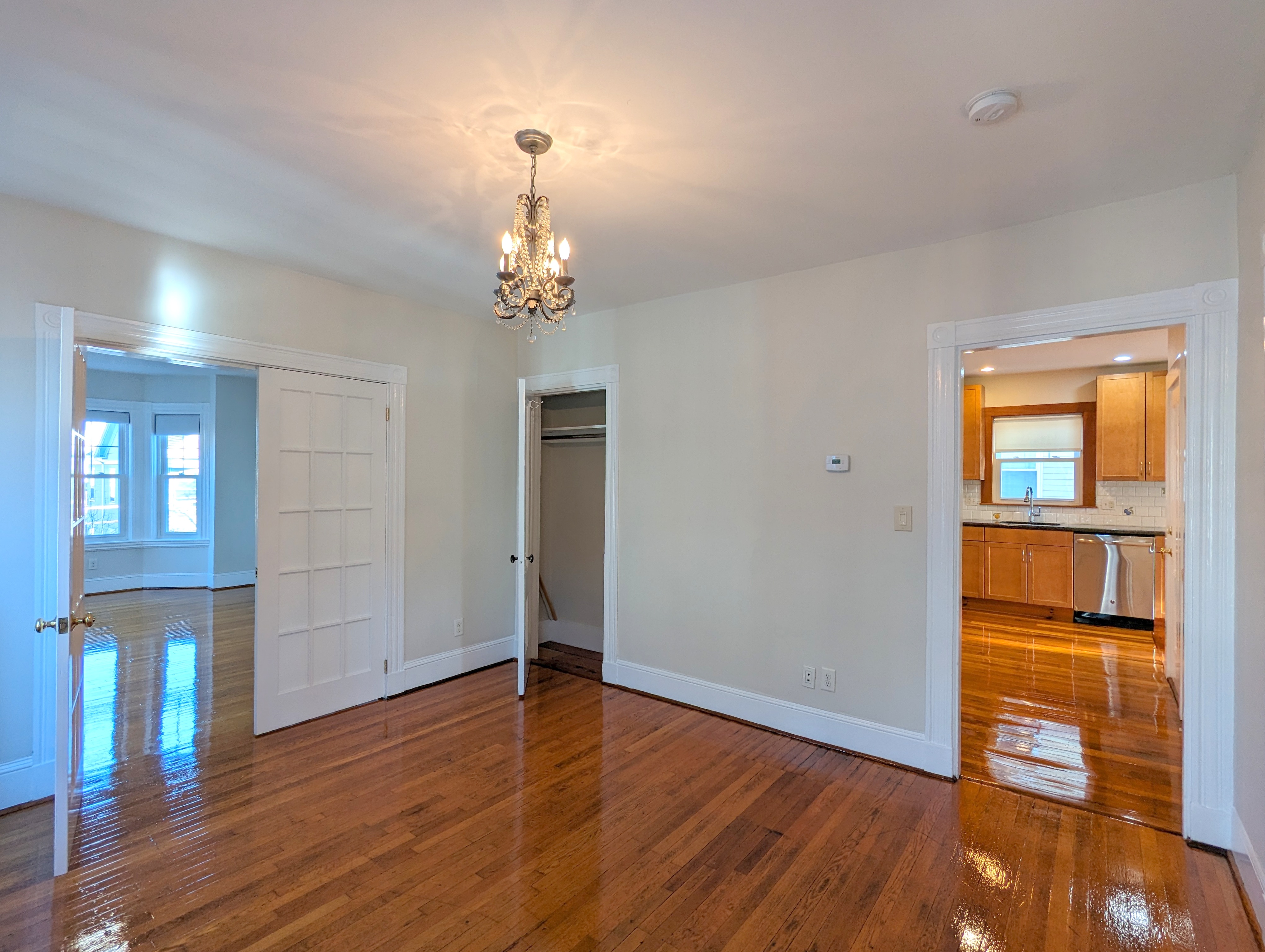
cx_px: 632
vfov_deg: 78.2
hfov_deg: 94.4
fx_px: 586
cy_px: 476
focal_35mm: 16
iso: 56
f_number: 2.2
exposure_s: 1/60
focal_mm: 2.35
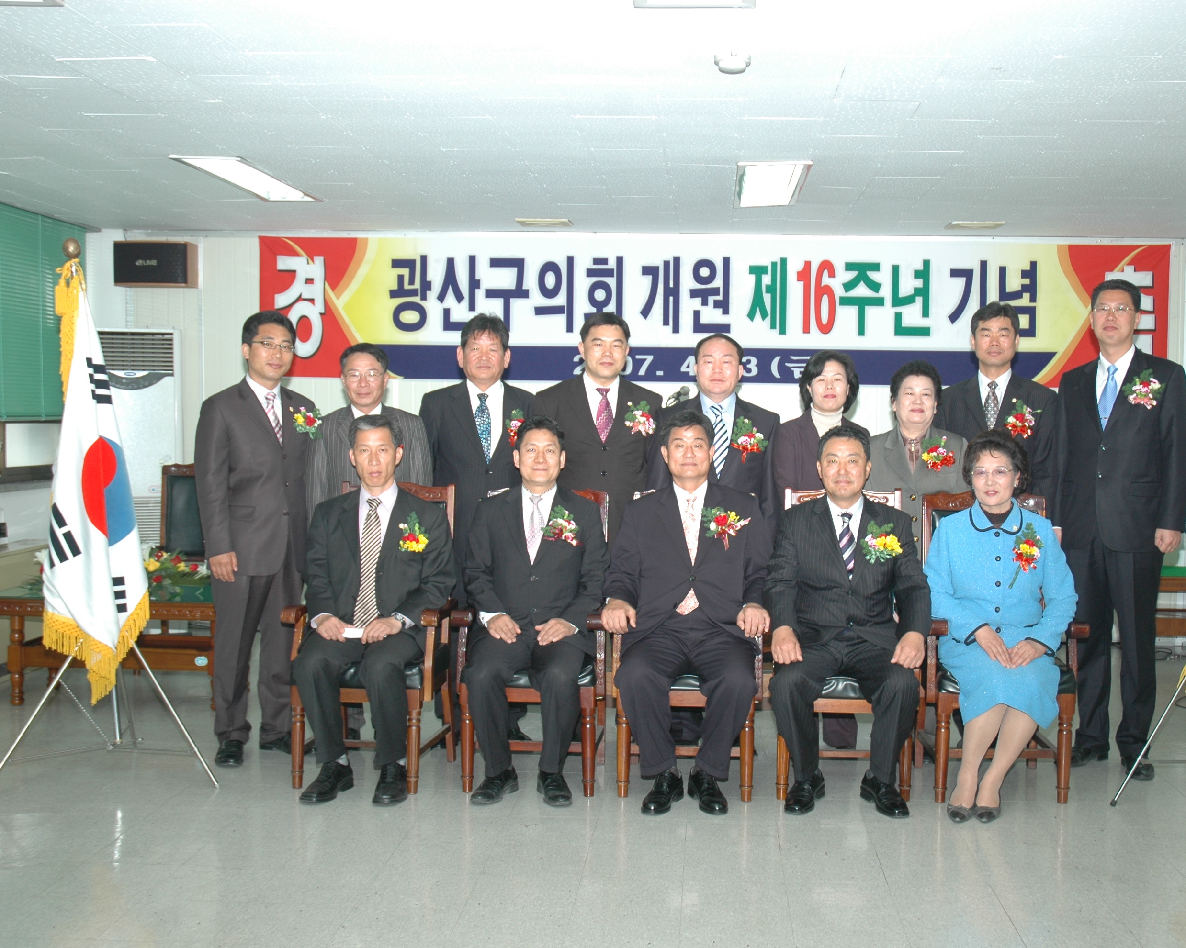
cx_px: 657
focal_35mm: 41
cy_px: 478
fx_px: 1439
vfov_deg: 36.5
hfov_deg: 44.7
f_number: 4.5
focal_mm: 24
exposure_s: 1/60
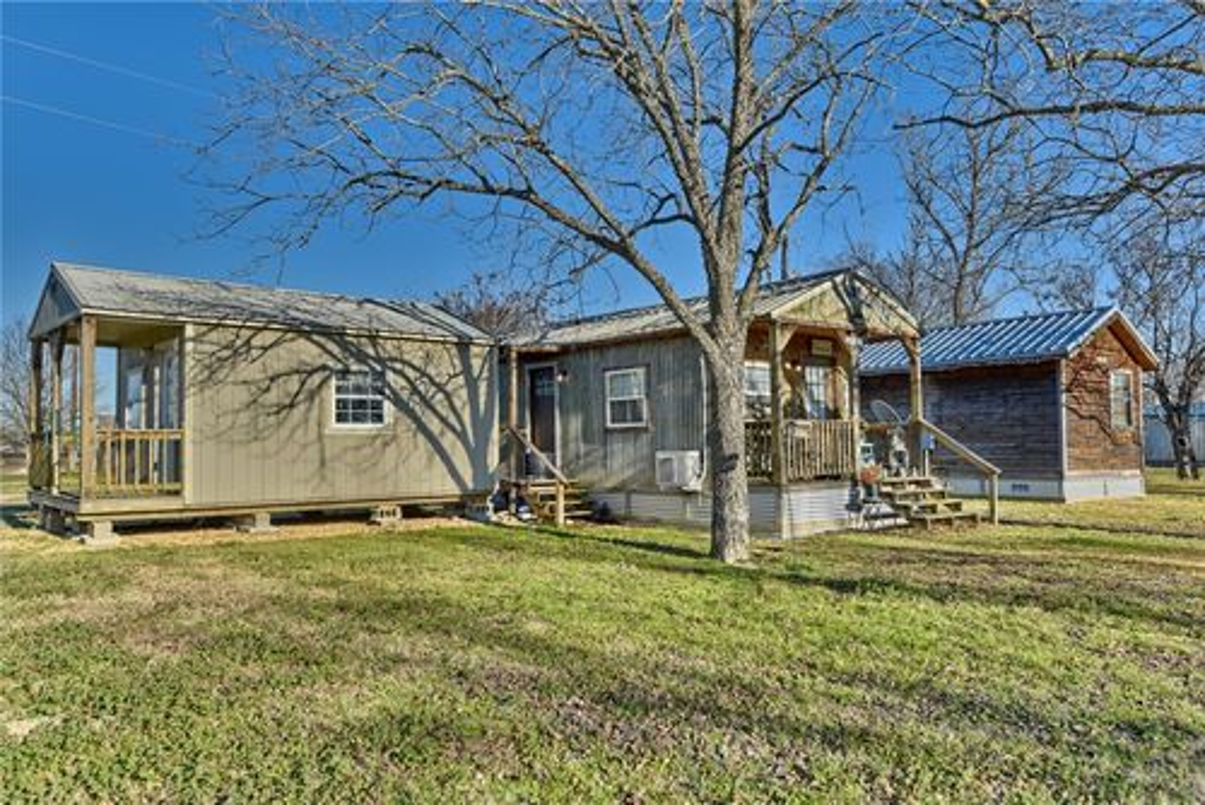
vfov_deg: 48.0
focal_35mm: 27
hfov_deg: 67.4
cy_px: 402
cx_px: 602
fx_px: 904
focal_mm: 27
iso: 100
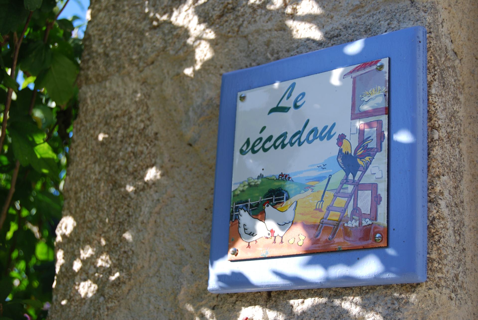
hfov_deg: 31.9
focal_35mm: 63
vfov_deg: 21.6
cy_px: 160
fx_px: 837
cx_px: 239
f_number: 6.3
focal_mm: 42
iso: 100
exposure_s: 1/125
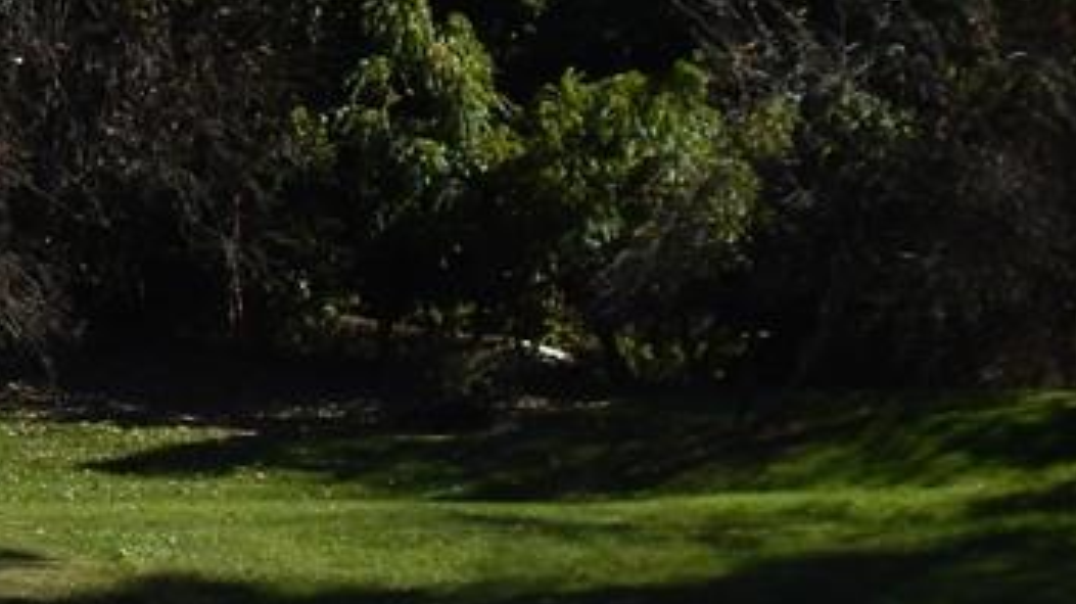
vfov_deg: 15.9
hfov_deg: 30.1
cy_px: 877
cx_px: 463
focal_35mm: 70
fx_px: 1996
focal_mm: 4
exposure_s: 1/400
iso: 125
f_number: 6
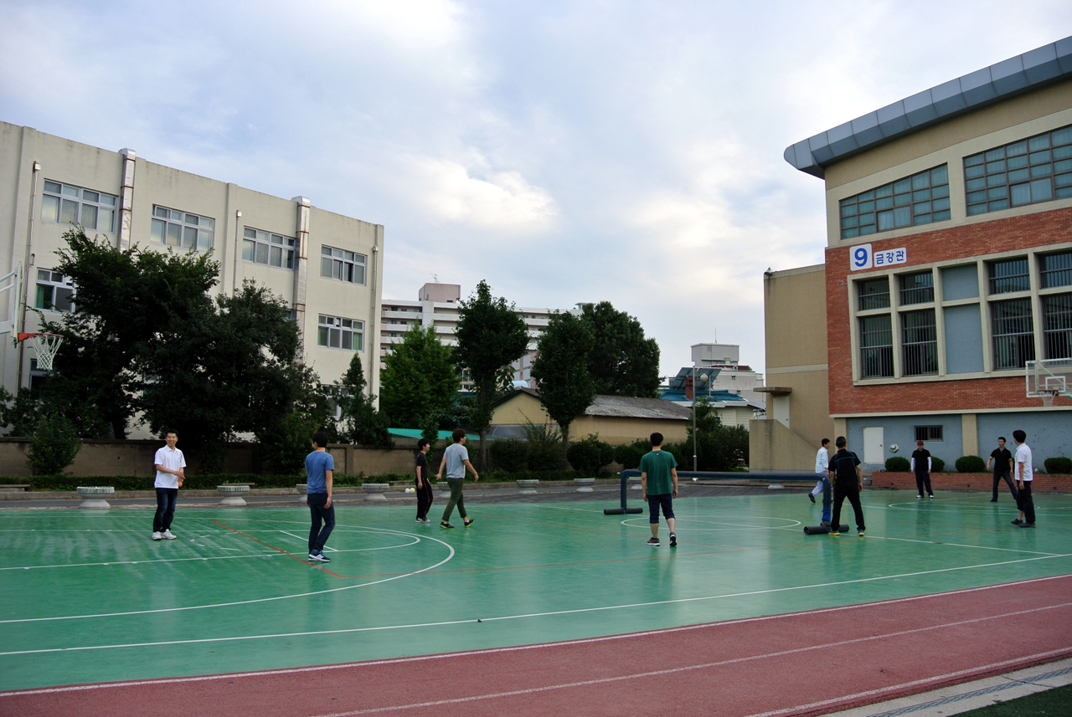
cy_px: 358
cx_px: 536
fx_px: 865
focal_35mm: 29
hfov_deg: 63.6
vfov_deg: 45.1
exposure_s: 1/320
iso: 100
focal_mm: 11
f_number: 4
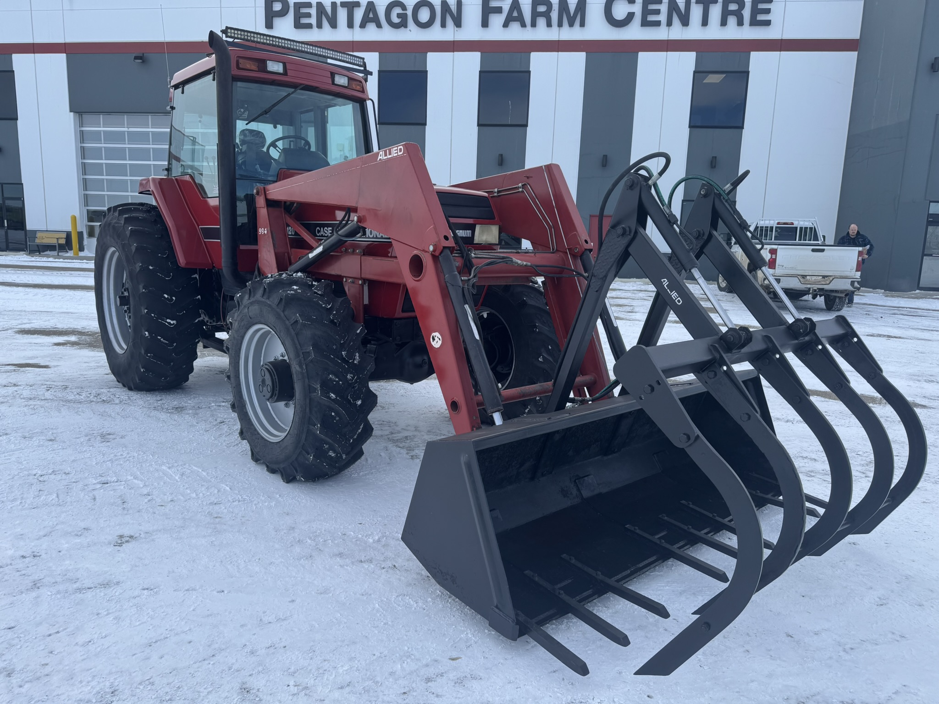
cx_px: 470
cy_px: 352
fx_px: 651
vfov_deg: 56.8
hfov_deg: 71.6
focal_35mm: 24
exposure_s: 1/2833
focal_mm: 6.76
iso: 80
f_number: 1.78
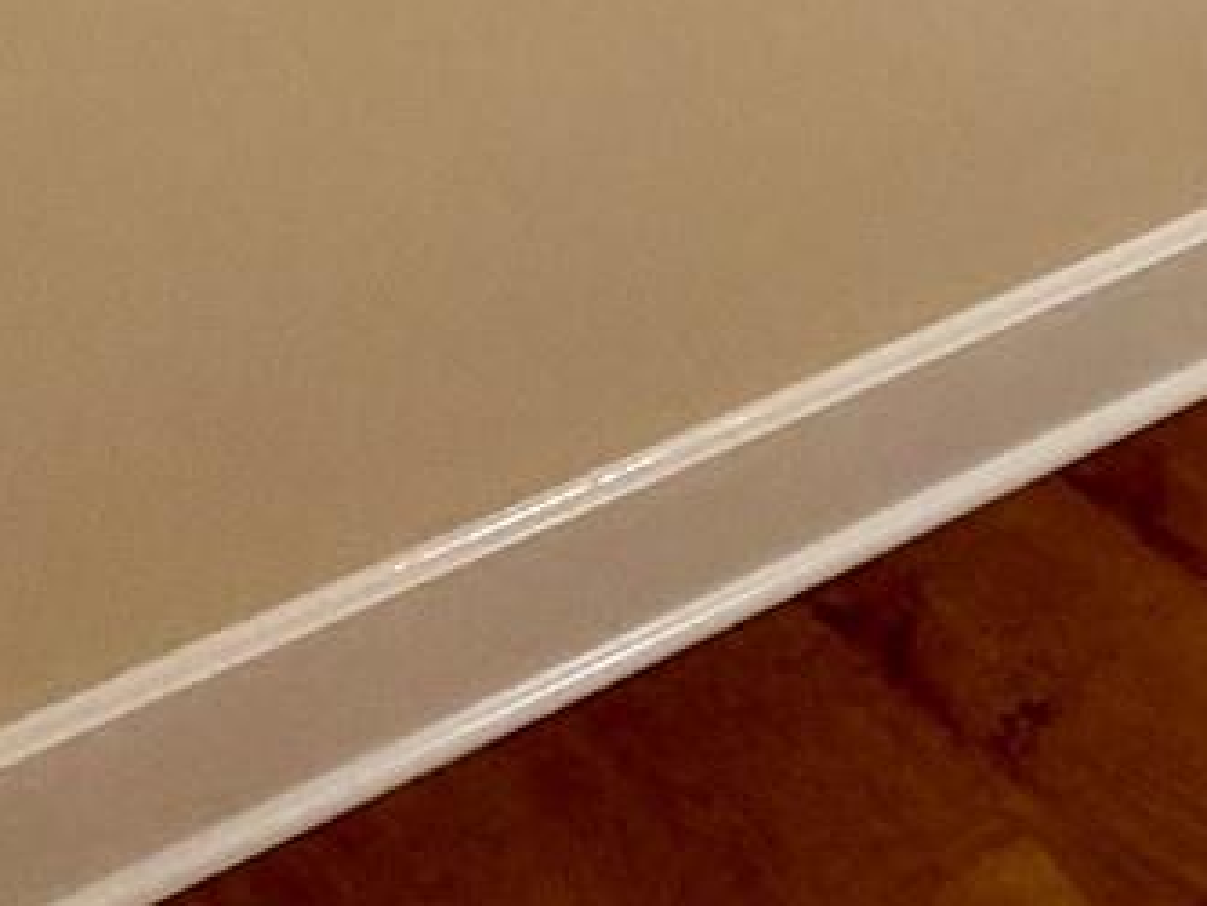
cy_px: -888
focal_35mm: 86
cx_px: 2657
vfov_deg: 14.4
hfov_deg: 15.7
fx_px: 3000
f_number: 2.2
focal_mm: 2.22
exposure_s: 1/60
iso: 250
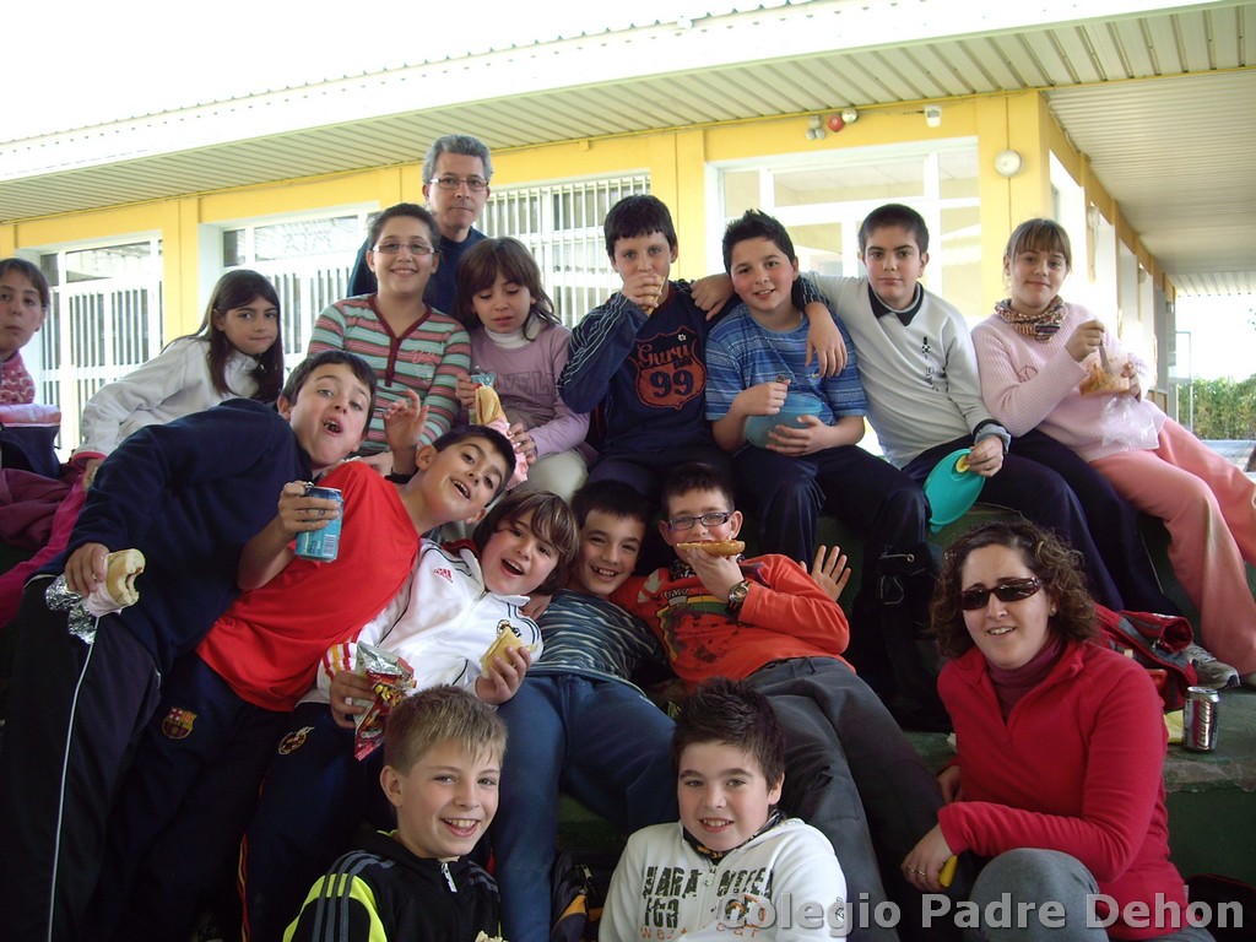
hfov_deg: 49.0
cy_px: 471
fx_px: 1379
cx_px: 628
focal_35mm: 38
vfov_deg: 37.7
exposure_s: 1/125
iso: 100
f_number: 2.7
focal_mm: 6.2
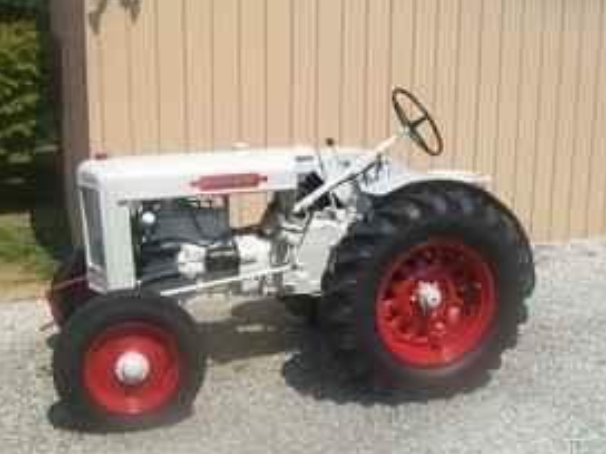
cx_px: 312
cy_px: 247
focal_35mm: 43
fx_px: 753
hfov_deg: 43.8
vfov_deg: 33.6
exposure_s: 1/500
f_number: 4.9
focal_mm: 6.1
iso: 64
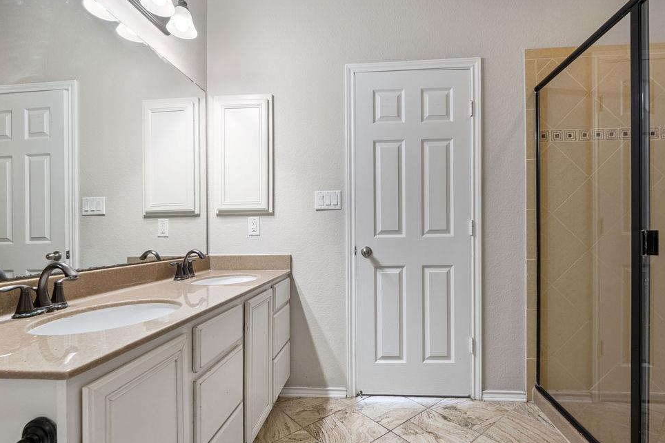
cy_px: 222
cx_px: 351
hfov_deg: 93.2
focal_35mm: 17
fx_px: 314
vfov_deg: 70.5
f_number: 9
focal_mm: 16
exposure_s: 1/4
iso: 250
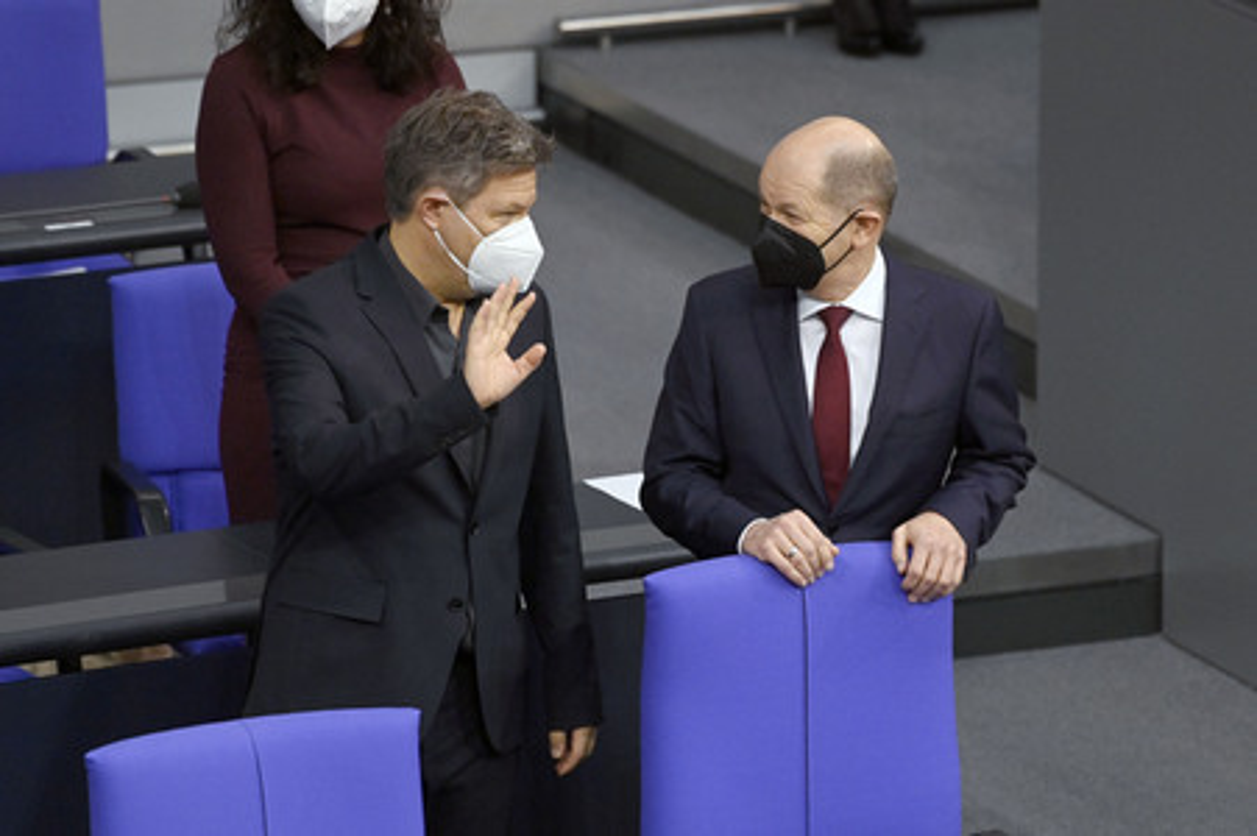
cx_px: 628
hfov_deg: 6.9
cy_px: 418
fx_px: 10467
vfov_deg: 4.6
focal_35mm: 300
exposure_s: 1/320
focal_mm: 300
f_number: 5.6
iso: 8000
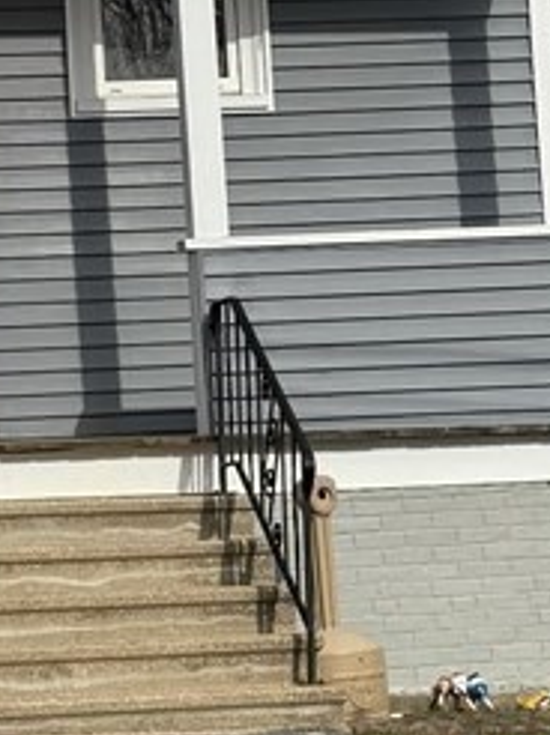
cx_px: -27
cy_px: 308
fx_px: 3183
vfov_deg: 13.2
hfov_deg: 9.8
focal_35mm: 150
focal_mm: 6.76
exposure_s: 1/6173
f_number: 1.78
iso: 80
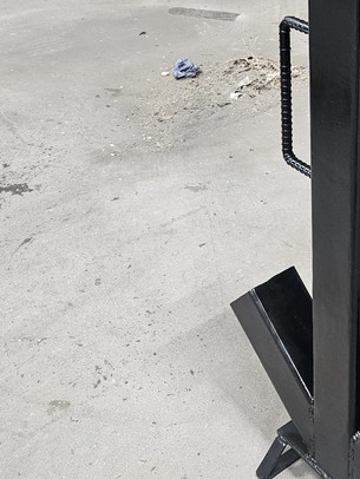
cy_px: 145
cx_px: 368
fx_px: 803
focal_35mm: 58
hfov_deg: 24.0
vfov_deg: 32.8
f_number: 1.8
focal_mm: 5.4
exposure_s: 1/120
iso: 320
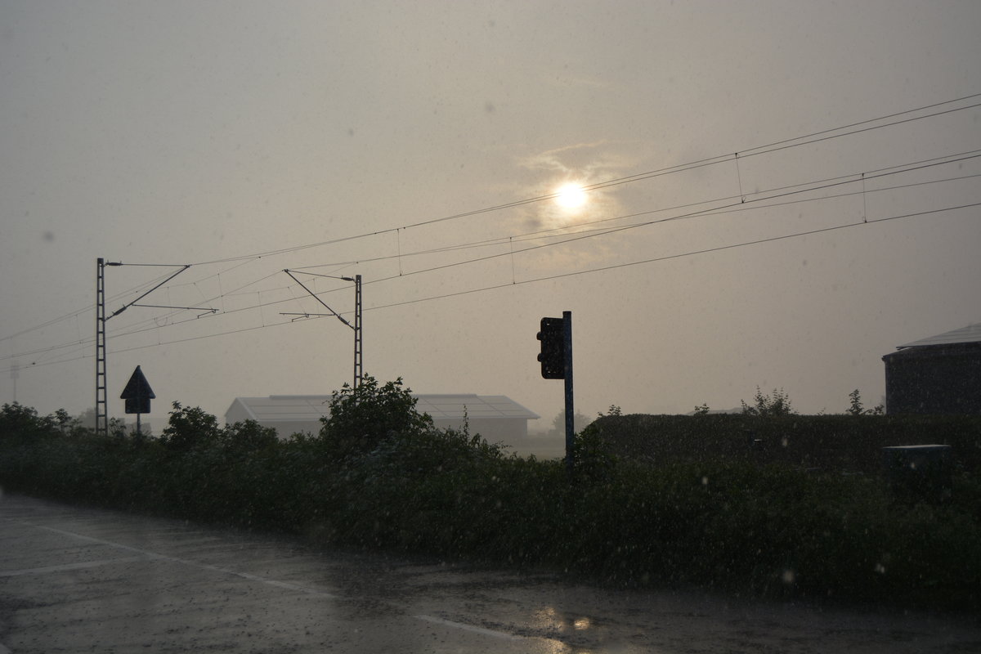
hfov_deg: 43.6
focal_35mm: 45
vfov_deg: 29.9
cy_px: 327
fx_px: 1226
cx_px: 490
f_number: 4.2
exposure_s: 1/1000
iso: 250
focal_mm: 30
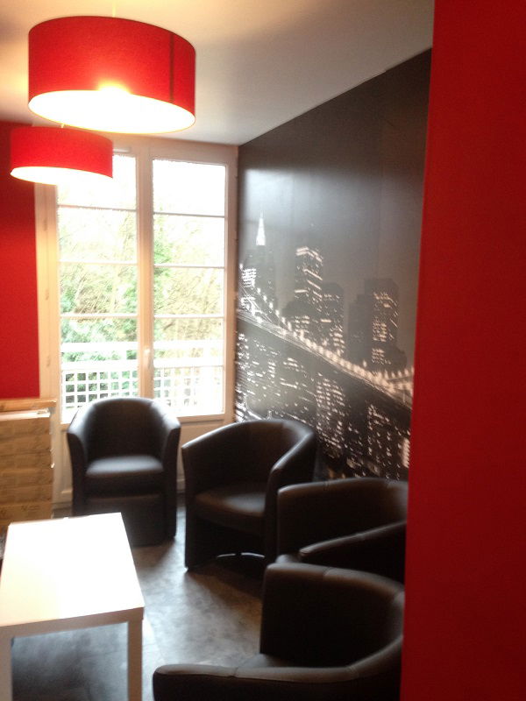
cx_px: 263
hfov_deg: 42.9
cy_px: 350
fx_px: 669
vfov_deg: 55.4
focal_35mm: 33
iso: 160
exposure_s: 1/20
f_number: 2.4
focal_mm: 4.12
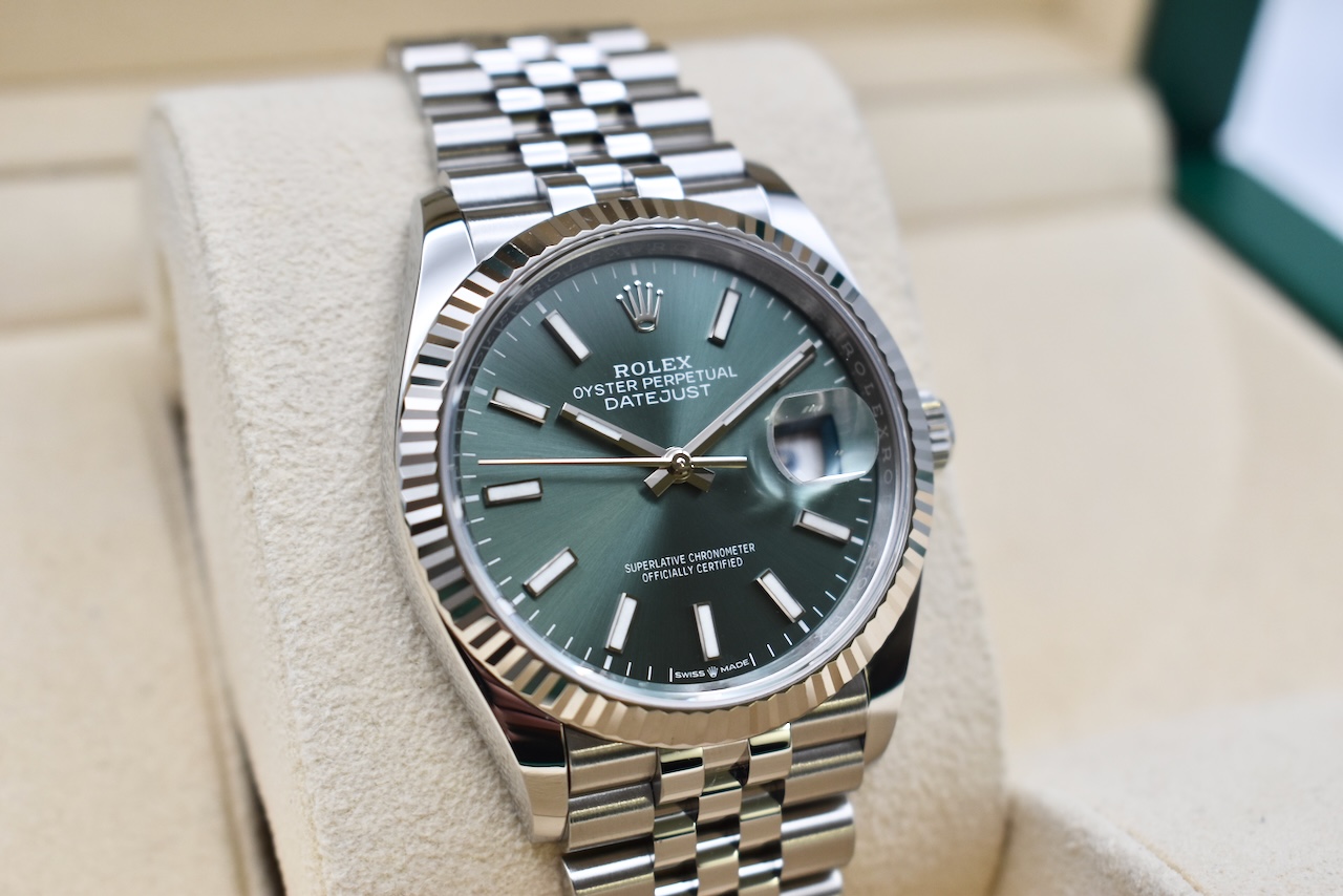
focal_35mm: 57
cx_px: 672
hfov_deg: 35.0
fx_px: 2127
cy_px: 448
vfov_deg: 23.8
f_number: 5.6
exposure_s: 1/125
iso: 450
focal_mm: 38
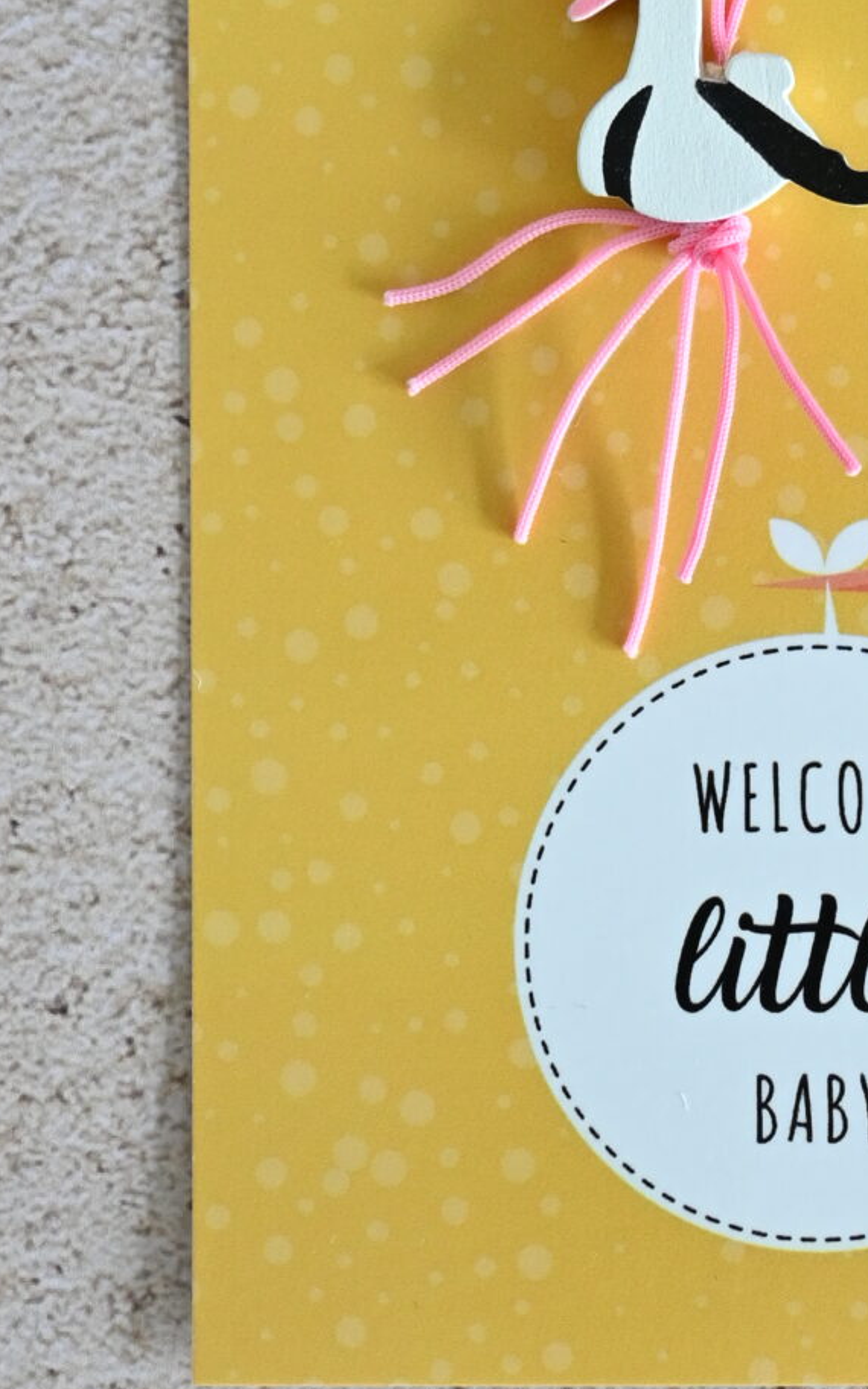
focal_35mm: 124
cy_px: 498
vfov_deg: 16.7
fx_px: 4710
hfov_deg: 10.5
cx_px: 799
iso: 800
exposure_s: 1/50
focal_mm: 29
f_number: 4.8
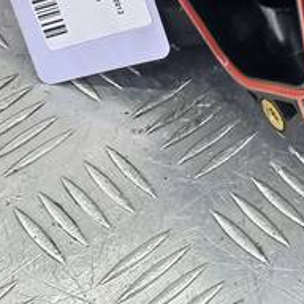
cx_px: 399
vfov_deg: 13.1
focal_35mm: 118
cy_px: -279
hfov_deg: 14.2
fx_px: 1172
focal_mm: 4.6
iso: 160
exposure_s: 1/50
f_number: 1.8
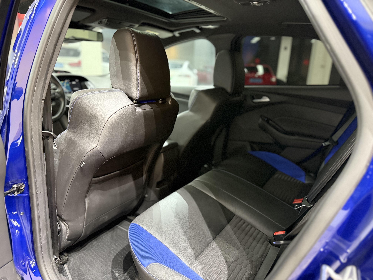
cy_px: 140
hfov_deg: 71.6
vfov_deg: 56.8
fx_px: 259
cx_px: 186
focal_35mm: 24
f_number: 1.78
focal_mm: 6.76
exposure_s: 1/33
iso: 800
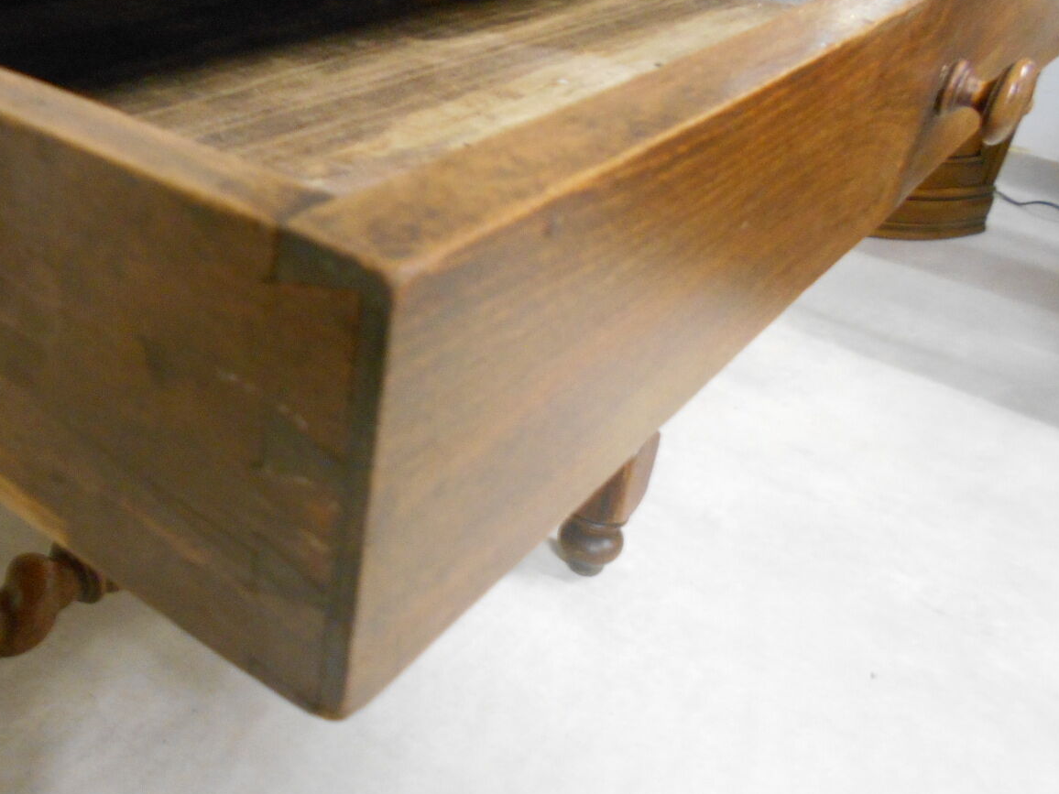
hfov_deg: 50.4
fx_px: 1101
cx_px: 352
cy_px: 411
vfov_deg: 39.7
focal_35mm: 36
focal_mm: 4.6
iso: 500
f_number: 3.2
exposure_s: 1/8
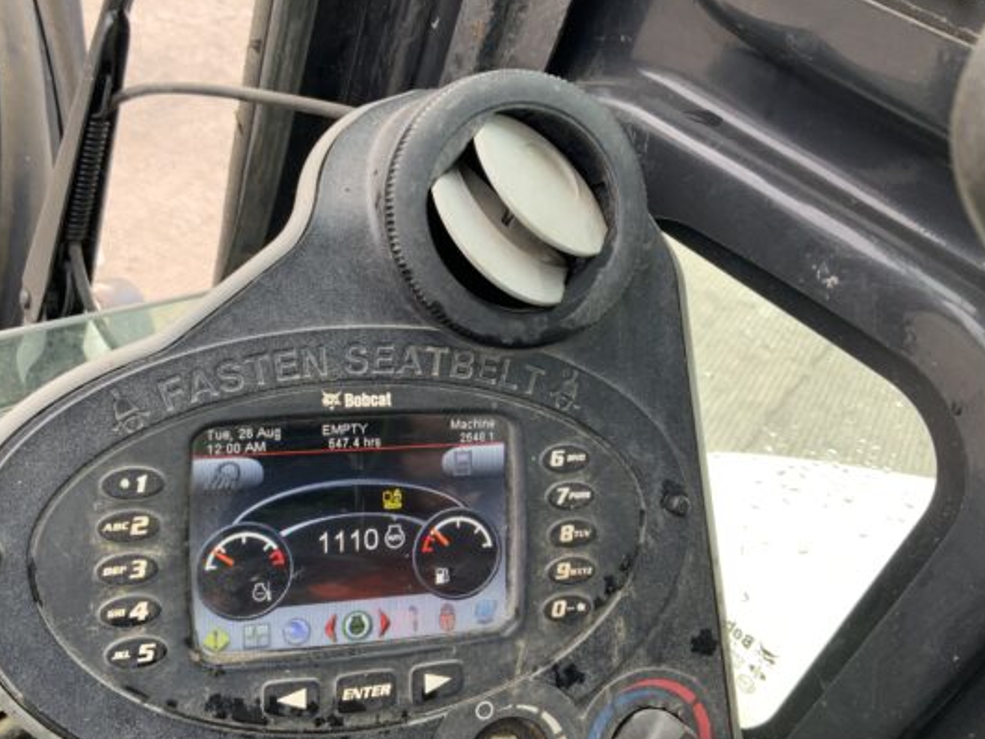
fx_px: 996
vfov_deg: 40.7
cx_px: 440
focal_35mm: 35
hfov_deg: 52.5
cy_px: 377
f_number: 1.8
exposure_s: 1/122
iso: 25
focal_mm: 3
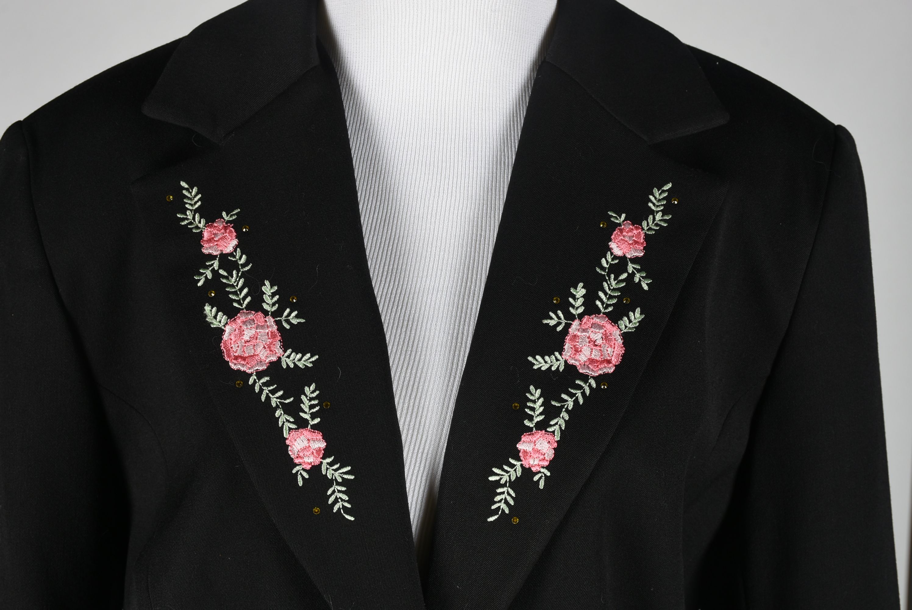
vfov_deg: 20.2
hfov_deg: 29.8
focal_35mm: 68
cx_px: 456
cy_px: 305
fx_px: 1711
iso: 200
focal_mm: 45
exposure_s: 1/125
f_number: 13
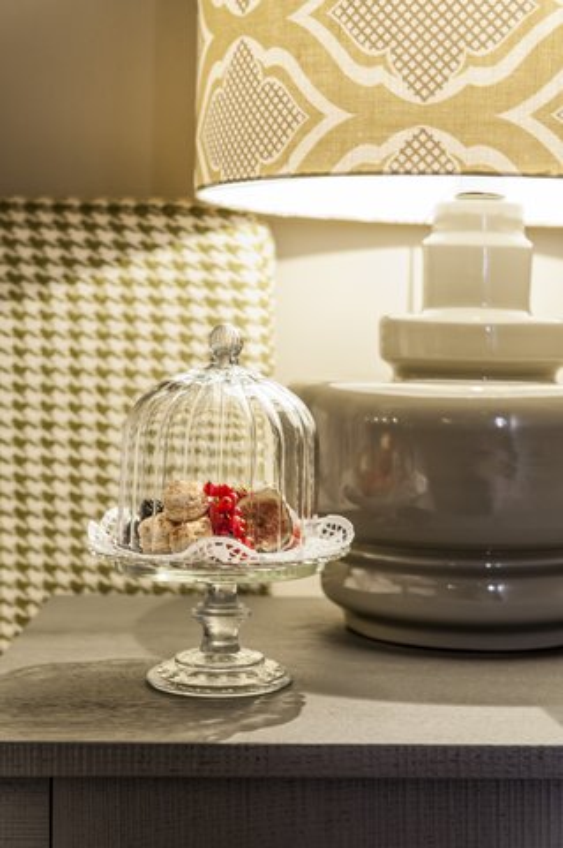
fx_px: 1646
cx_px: 282
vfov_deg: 28.9
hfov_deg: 19.4
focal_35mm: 70
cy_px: 424
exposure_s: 1/20
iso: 400
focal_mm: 70
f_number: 5
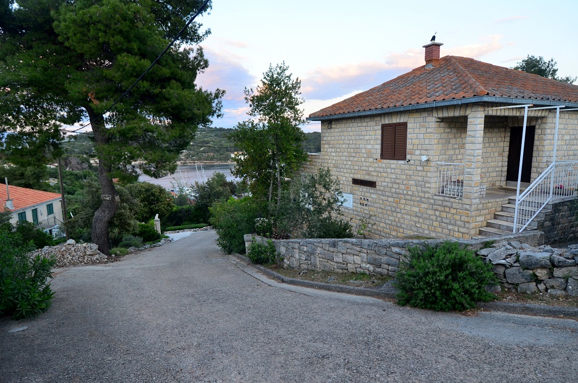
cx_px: 289
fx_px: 336
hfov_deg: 81.3
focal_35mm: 21
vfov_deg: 59.2
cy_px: 192
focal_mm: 14
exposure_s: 1/80
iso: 400
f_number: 5.6
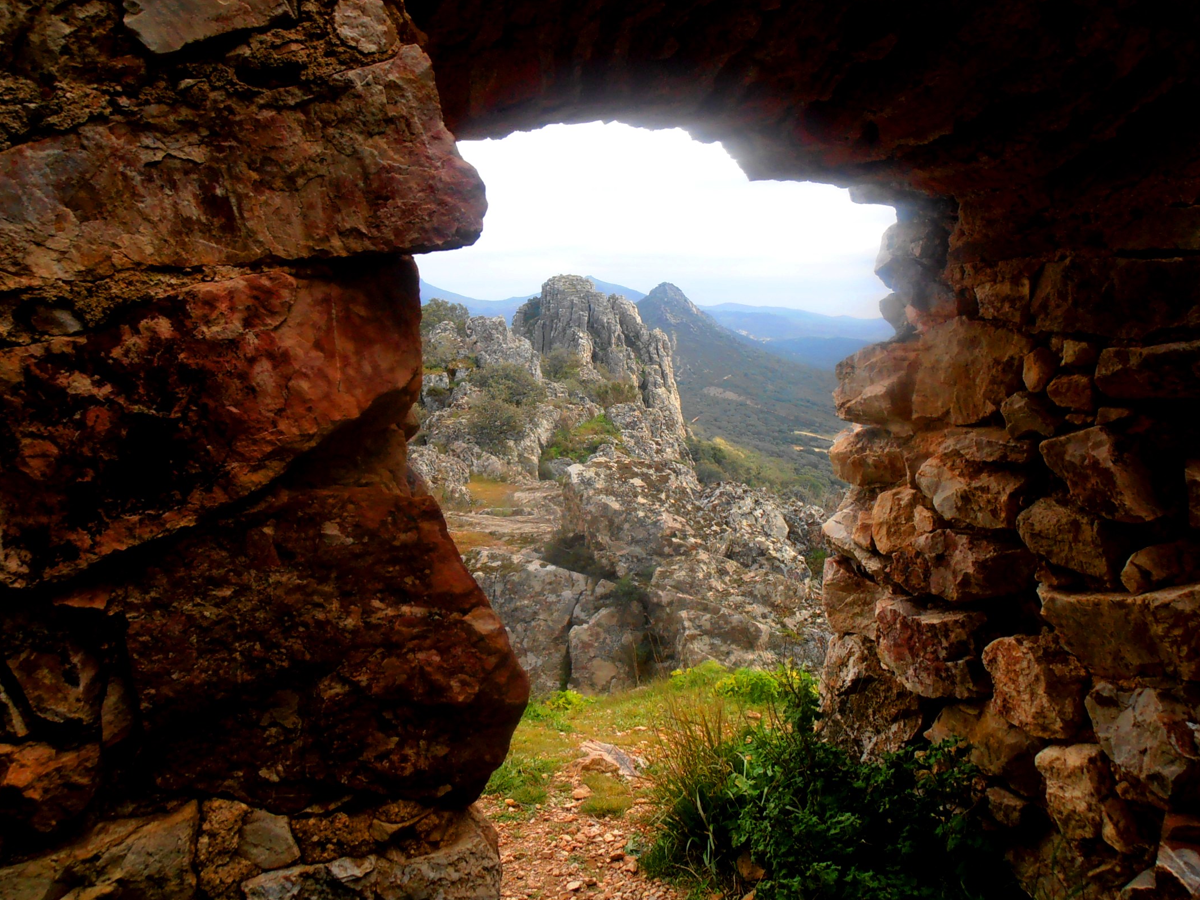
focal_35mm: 29
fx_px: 1005
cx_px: 622
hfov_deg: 61.6
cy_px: 413
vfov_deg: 48.2
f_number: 3
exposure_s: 1/250
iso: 80
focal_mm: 4.2
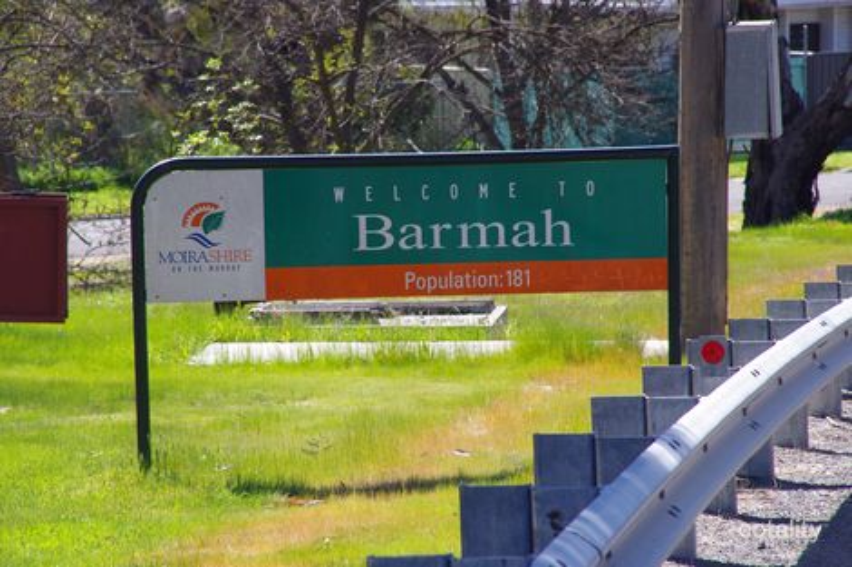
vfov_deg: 4.6
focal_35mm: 300
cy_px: 284
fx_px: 7097
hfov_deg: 6.9
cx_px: 426
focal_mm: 200
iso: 400
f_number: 11
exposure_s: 1/250
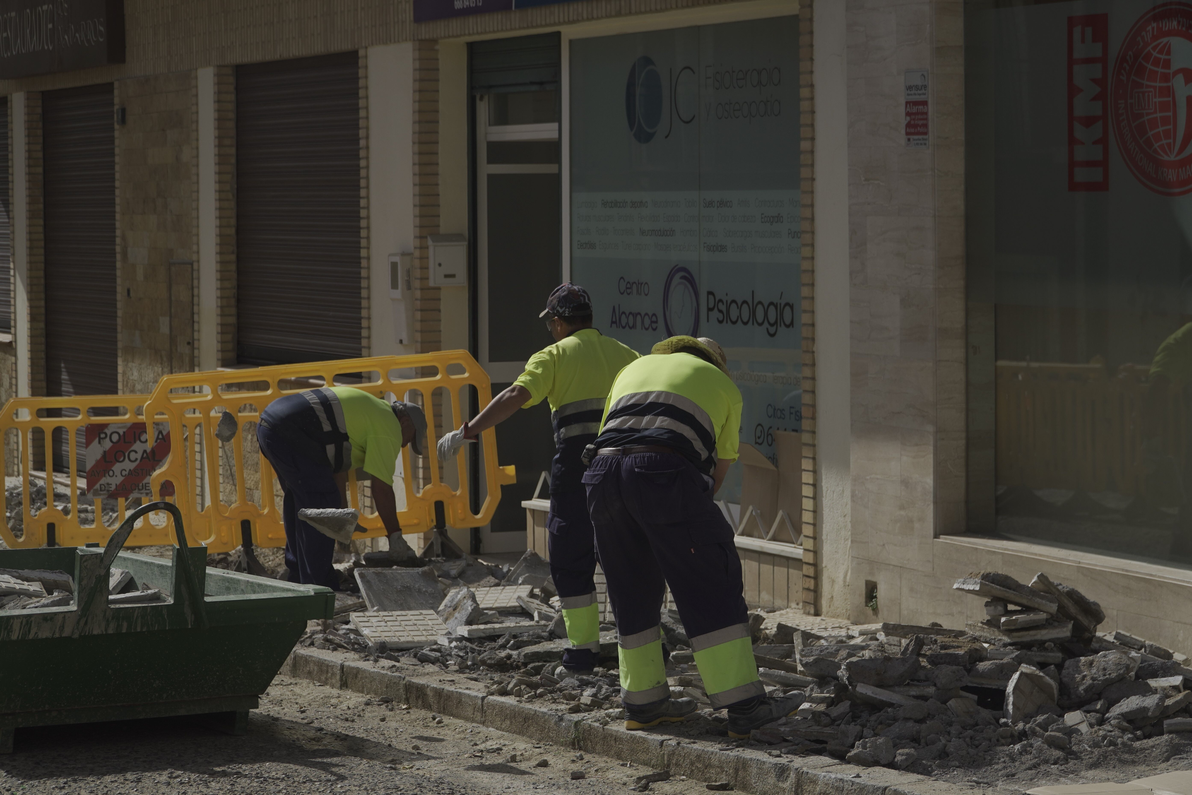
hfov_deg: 23.4
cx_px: 596
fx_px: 2881
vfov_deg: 15.7
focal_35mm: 87
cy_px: 398
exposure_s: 1/1000
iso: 125
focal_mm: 58
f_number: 5
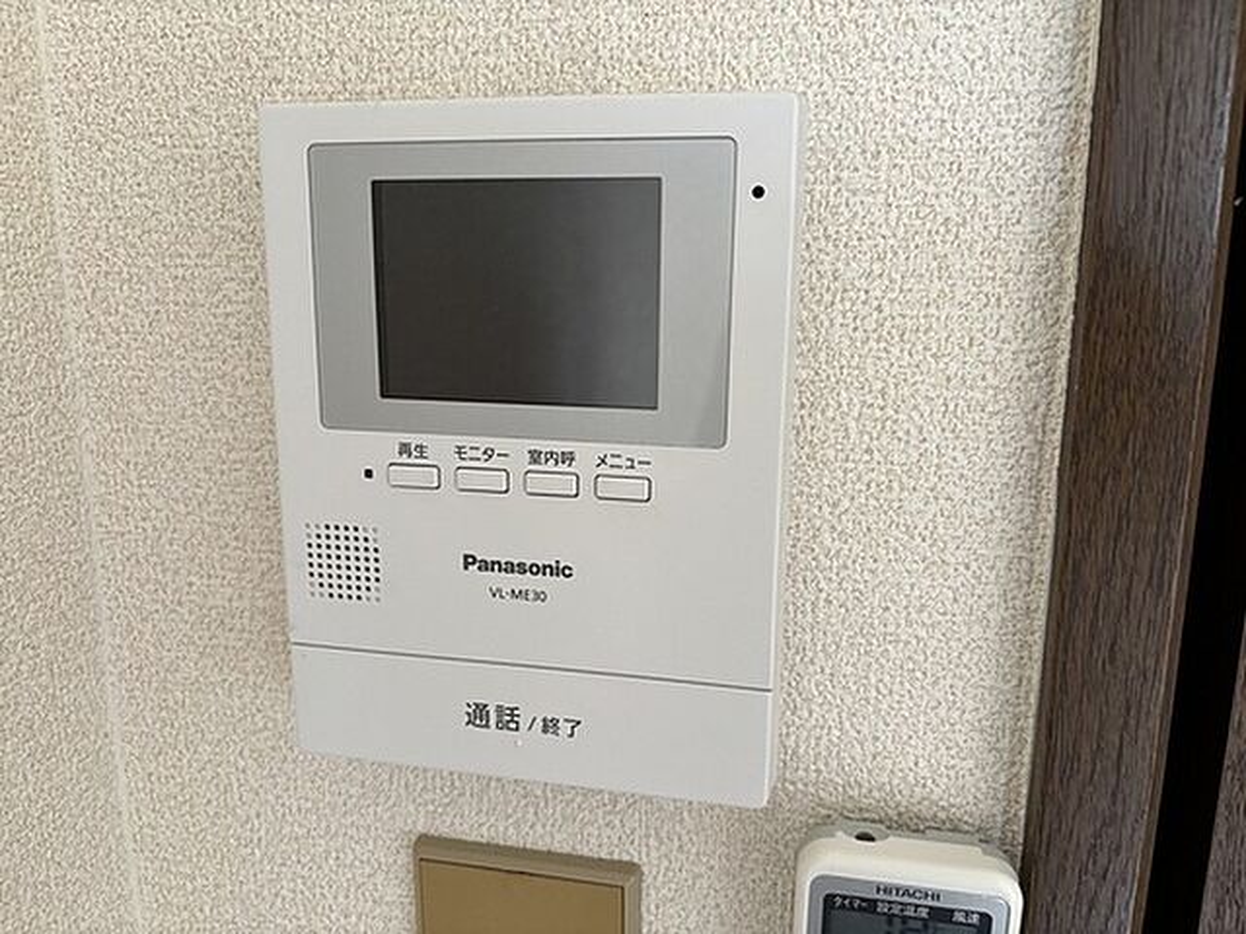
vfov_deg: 53.1
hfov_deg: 67.3
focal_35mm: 26
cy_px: 467
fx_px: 936
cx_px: 623
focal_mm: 5.96
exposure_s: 1/60
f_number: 1.6
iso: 200
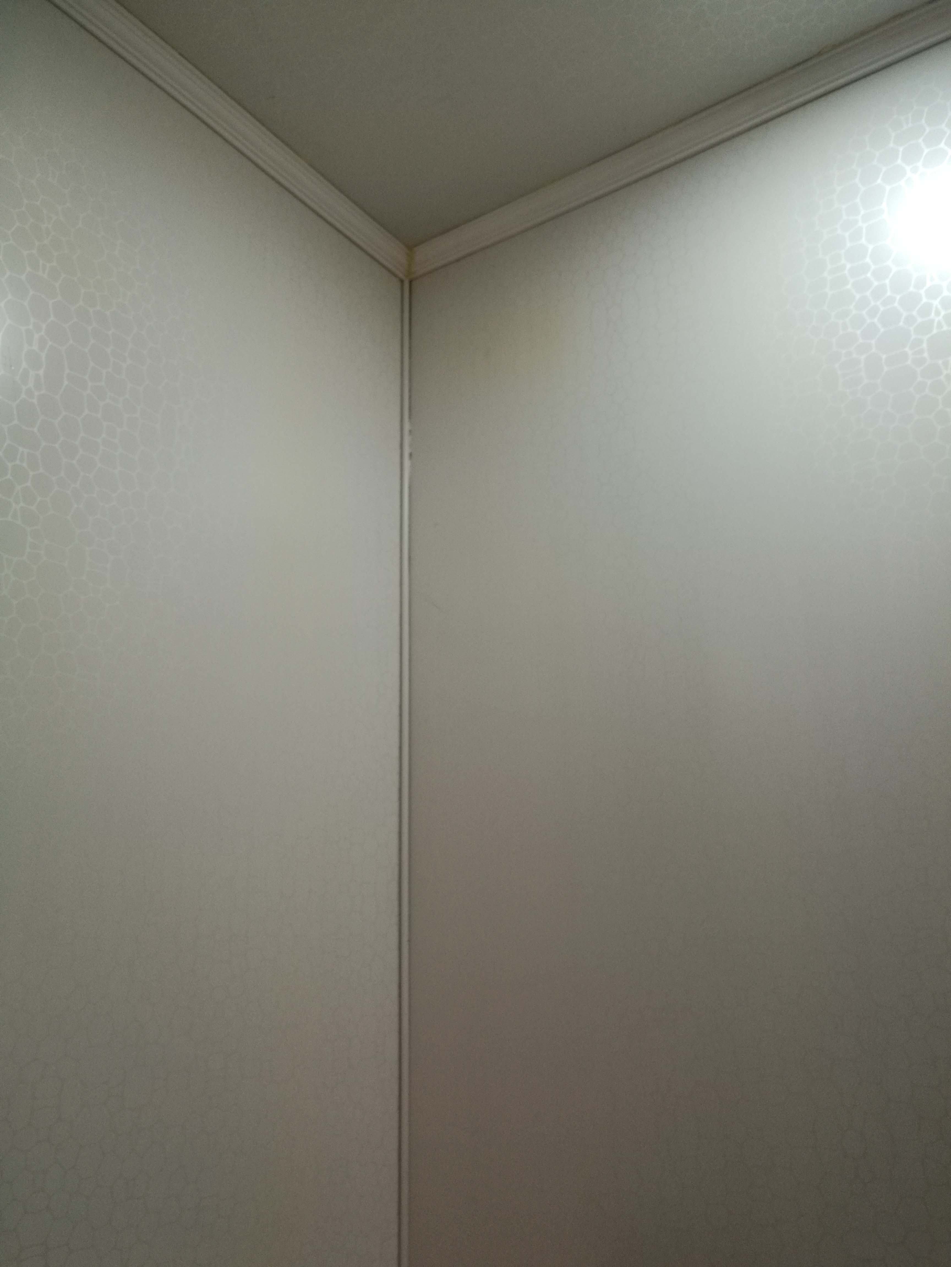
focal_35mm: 27
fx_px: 989
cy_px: 634
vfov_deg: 65.3
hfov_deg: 51.4
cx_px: 476
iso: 100
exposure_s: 1/30
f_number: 2
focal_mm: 4.04
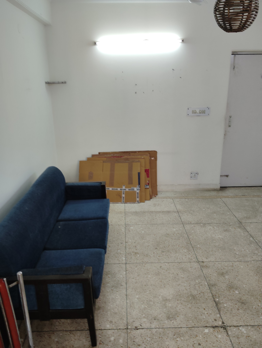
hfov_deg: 48.3
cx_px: 131
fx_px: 292
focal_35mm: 29
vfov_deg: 61.6
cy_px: 174
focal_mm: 4.25
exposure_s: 1/50
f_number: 1.8
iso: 134
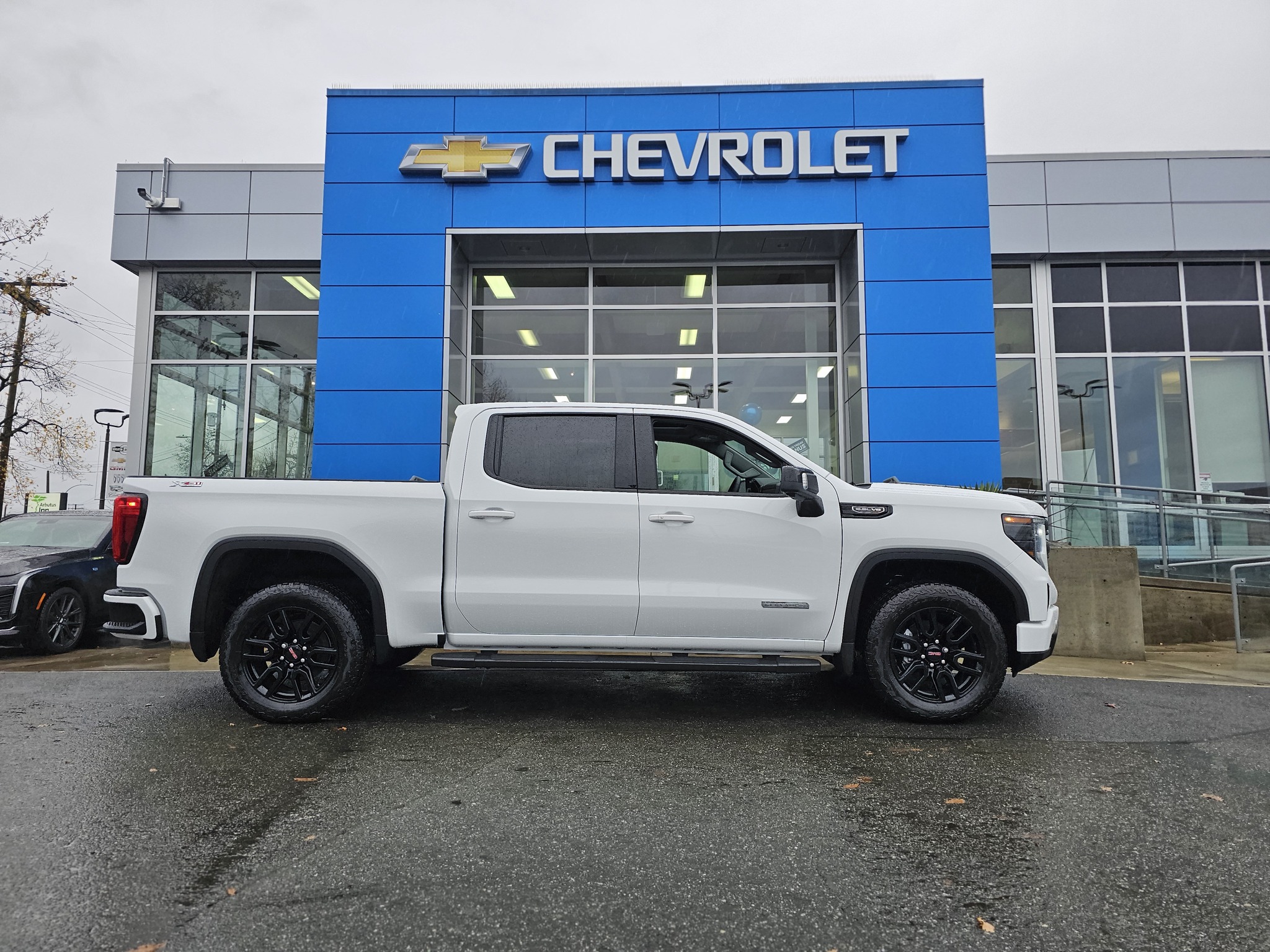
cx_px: 635
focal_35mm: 23
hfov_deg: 73.9
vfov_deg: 58.9
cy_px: 476
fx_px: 844
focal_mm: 6.3
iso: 32
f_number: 1.7
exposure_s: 1/207
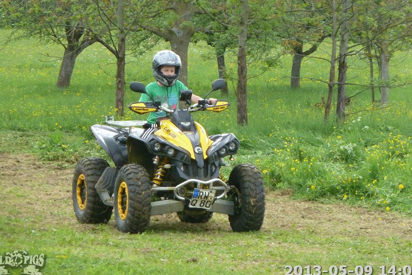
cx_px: 205
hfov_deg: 8.7
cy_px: 116
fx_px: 2713
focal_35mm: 237
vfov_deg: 5.8
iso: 320
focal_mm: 34.4
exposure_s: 1/500
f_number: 4.6
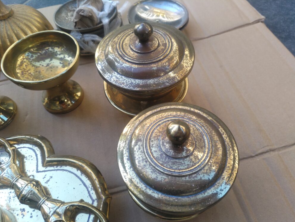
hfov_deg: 65.3
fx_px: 230
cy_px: 112
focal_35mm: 27
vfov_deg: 51.4
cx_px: 148
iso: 51
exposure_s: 1/100
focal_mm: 4.8
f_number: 1.79
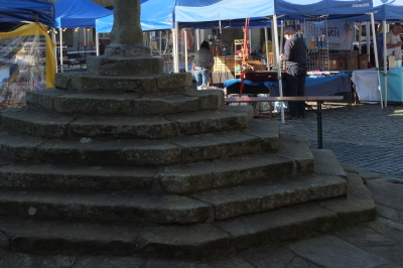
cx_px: 150
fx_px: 783
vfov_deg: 19.2
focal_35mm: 70
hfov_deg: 28.8
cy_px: 39
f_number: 7.1
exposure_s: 1/420
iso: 800
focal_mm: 23
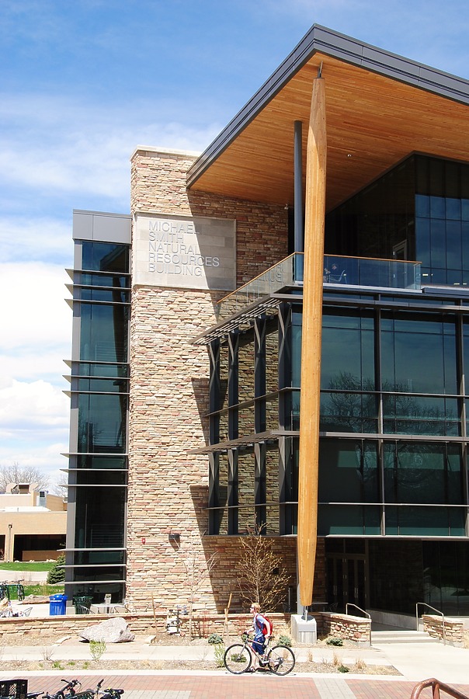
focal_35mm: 57
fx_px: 1109
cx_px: 234
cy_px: 350
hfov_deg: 23.9
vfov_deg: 35.0
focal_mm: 38
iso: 180
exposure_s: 1/250
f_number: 10
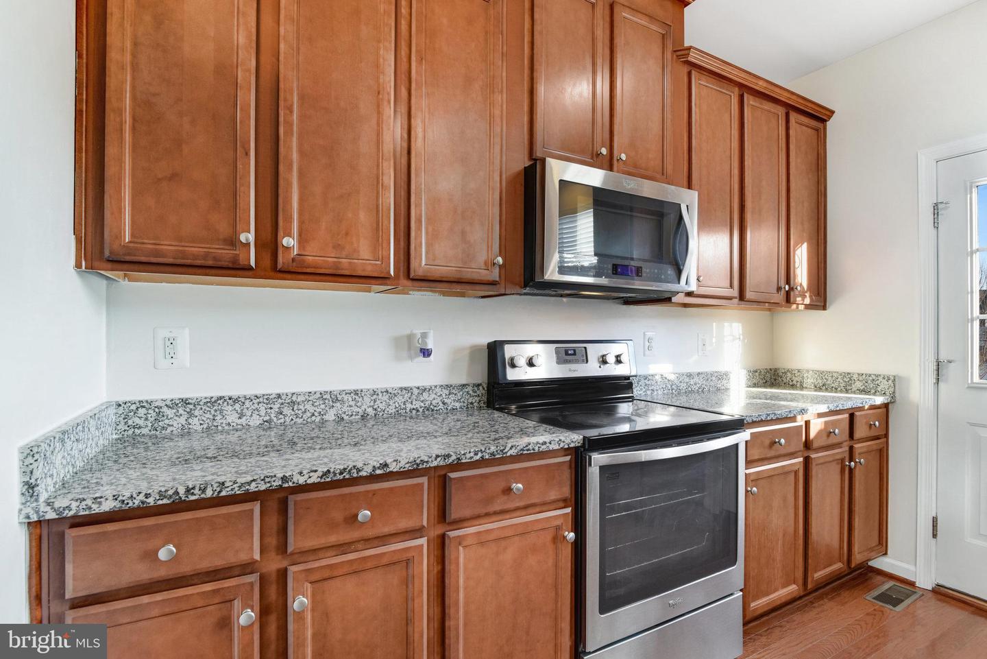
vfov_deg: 70.5
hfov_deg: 93.3
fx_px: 466
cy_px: 330
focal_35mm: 17
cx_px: 494
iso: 400
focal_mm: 17
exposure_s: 1/15
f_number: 8
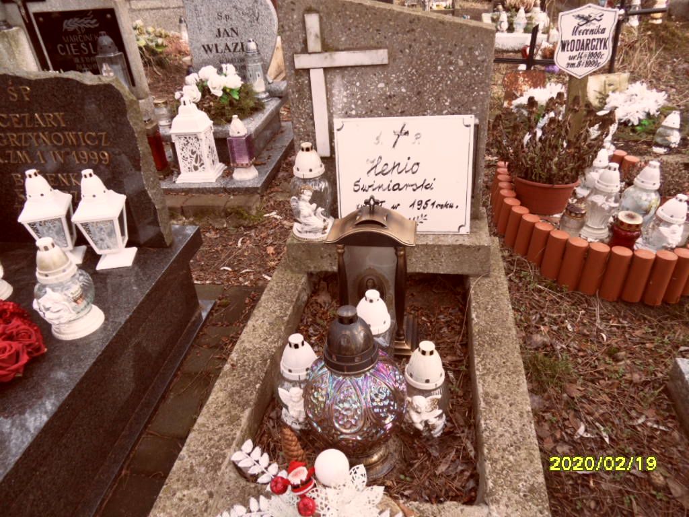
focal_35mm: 24
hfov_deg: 71.6
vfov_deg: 56.8
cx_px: 344
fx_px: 478
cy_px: 258
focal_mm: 3.9
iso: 80
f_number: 3.2
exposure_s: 1/125
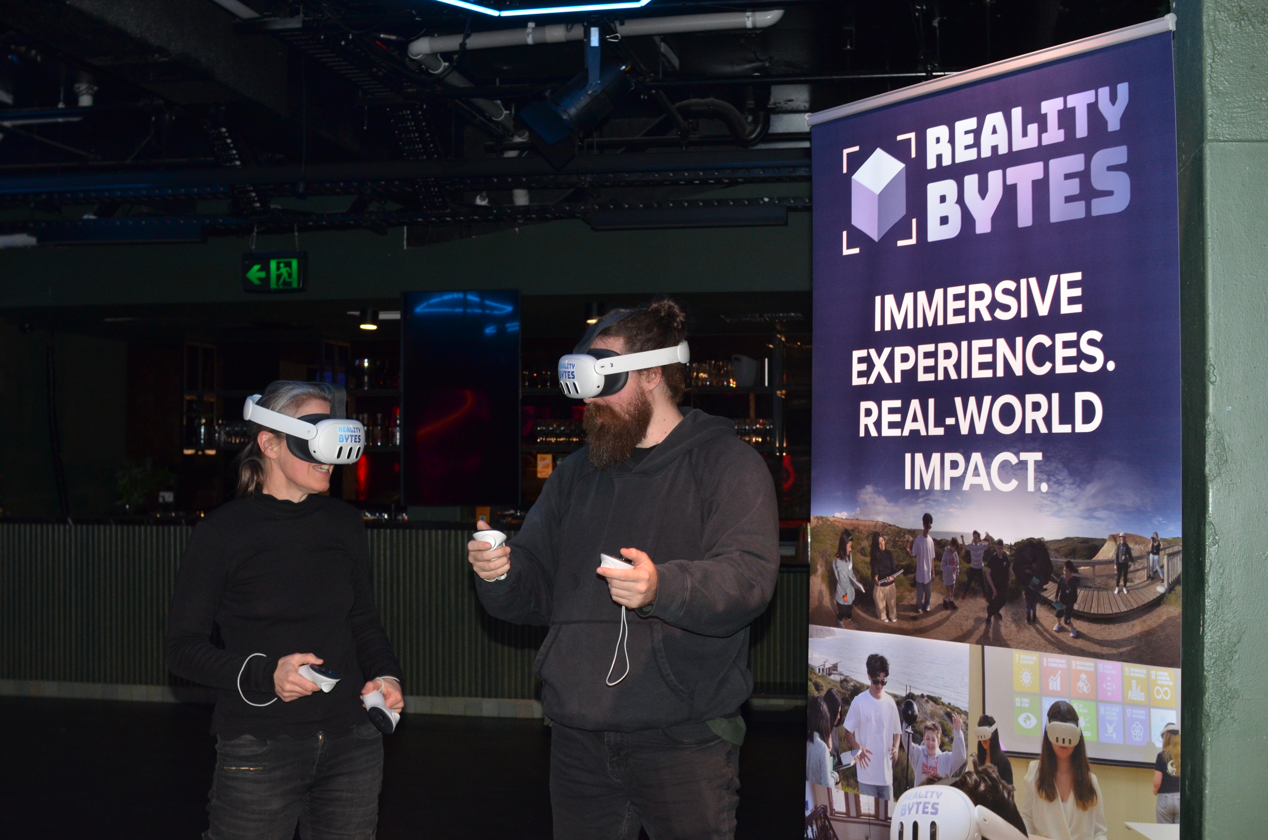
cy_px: 420
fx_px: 1582
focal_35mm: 45
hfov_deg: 43.7
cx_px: 634
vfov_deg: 29.7
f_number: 5
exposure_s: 1/60
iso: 1000
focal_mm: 30
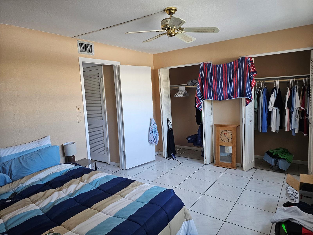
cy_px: 118
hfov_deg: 73.9
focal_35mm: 23
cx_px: 156
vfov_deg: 58.9
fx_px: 208
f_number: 1.7
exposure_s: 1/120
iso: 250
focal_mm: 6.3
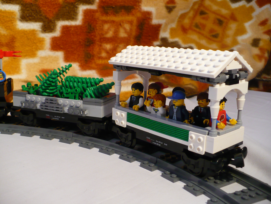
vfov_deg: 38.7
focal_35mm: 37
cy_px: 102
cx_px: 136
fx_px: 290
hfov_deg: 50.1
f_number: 2.8
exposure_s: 1/20
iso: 200
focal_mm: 6.1
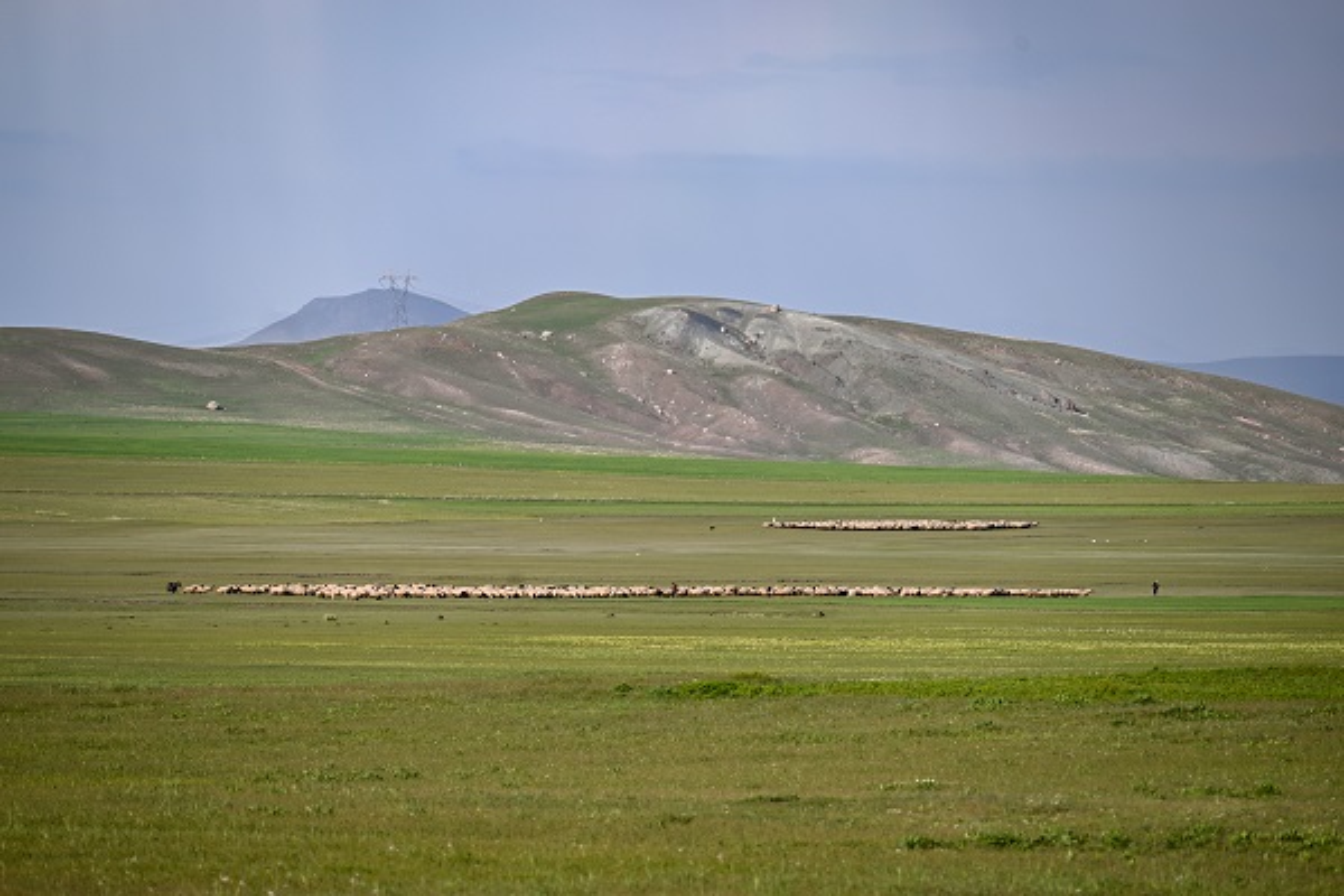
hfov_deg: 8.2
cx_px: 672
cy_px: 448
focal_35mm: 250
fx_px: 9333
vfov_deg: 5.5
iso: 100
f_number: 5.6
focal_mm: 250
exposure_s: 1/800
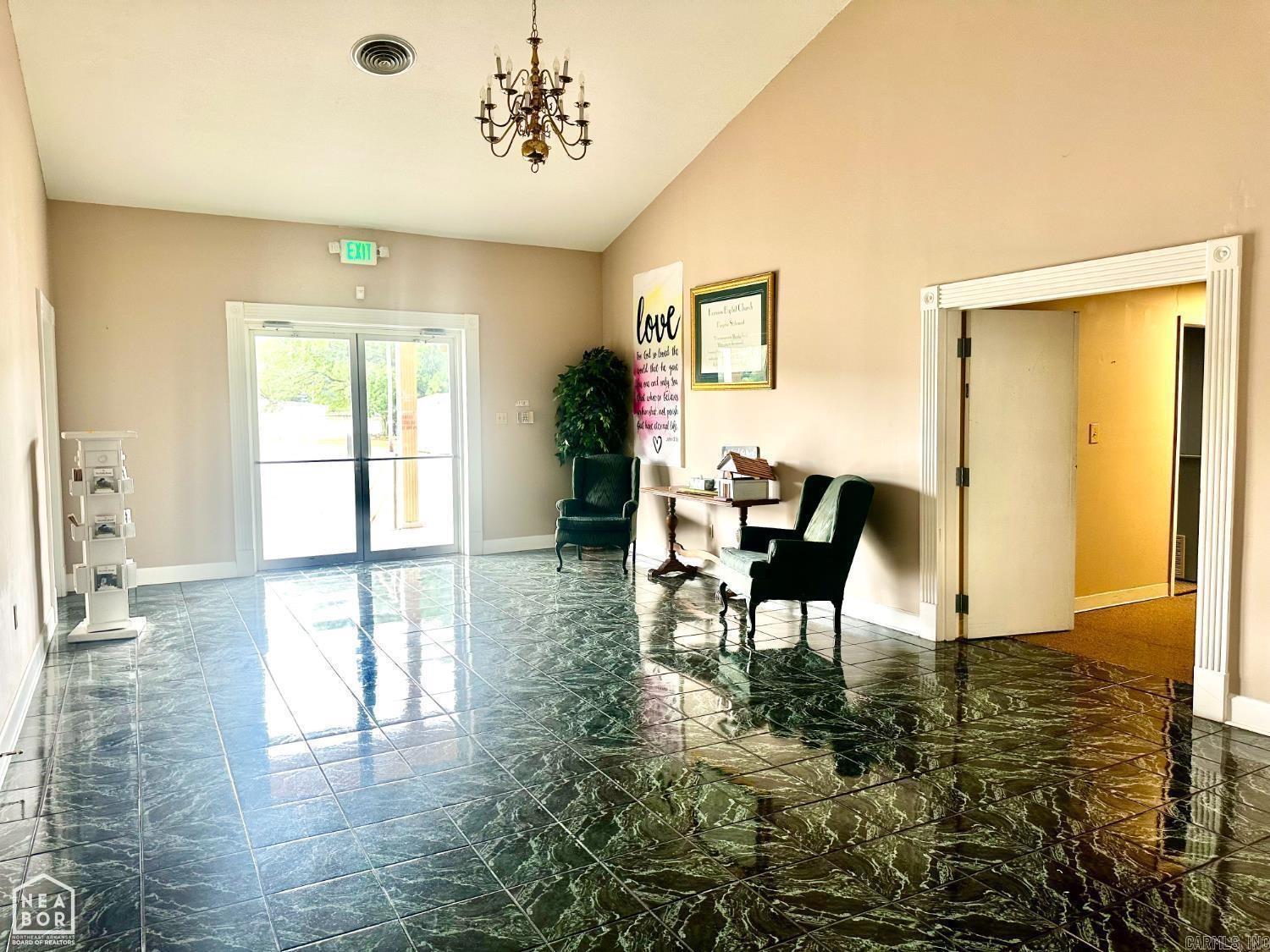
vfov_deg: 56.8
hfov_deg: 71.6
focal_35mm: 24
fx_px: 881
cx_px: 635
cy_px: 476
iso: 125
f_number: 1.78
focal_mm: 6.86
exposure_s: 1/121
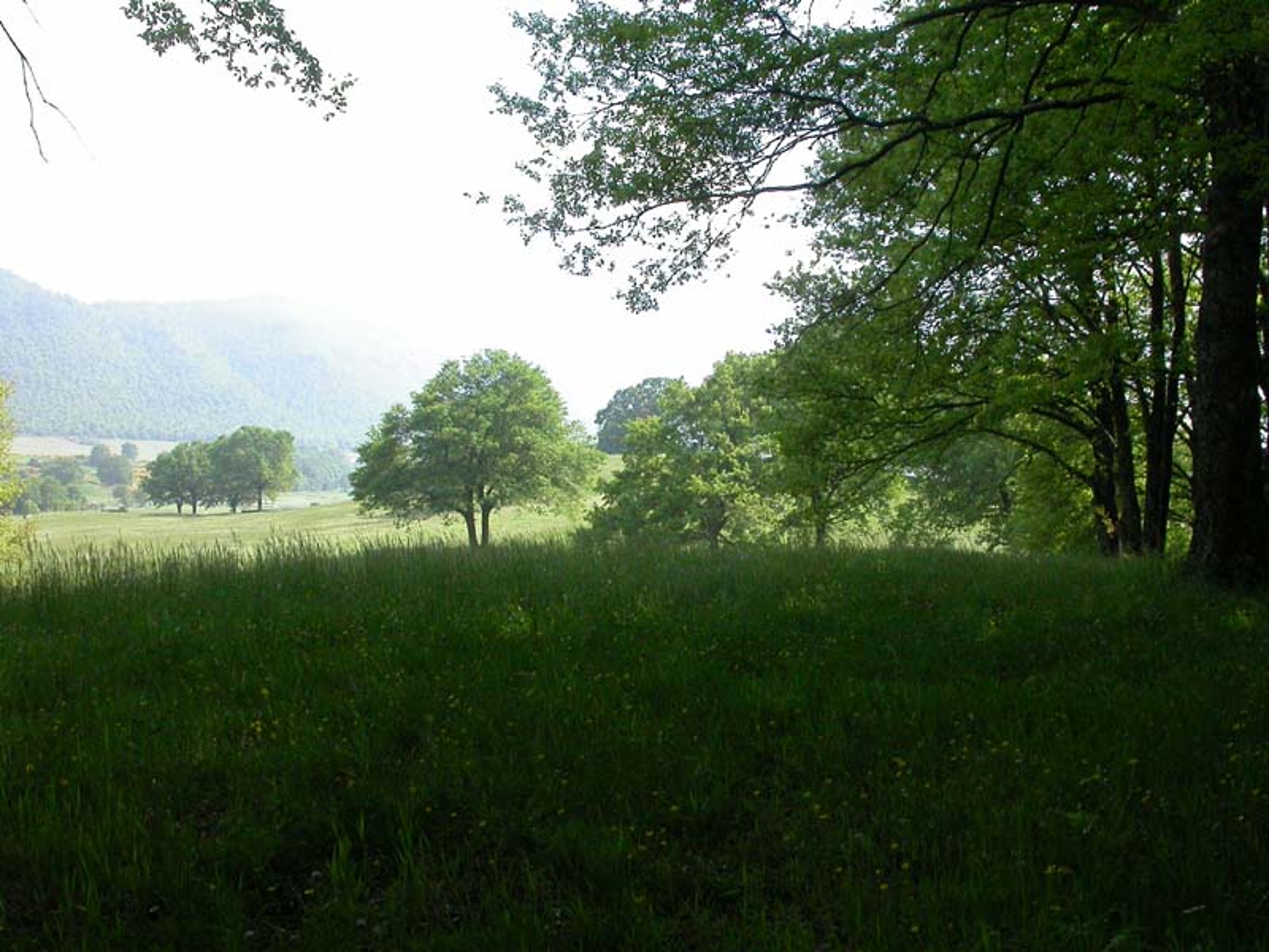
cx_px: 634
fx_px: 1393
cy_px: 476
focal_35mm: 38
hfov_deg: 49.0
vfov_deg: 37.7
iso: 200
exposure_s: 1/250
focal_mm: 7.85
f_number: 7.5
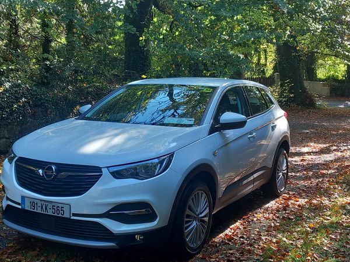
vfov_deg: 51.4
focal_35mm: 27
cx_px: 175
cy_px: 131
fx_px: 273
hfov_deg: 65.3
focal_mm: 4
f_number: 1.8
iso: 50
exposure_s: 1/50
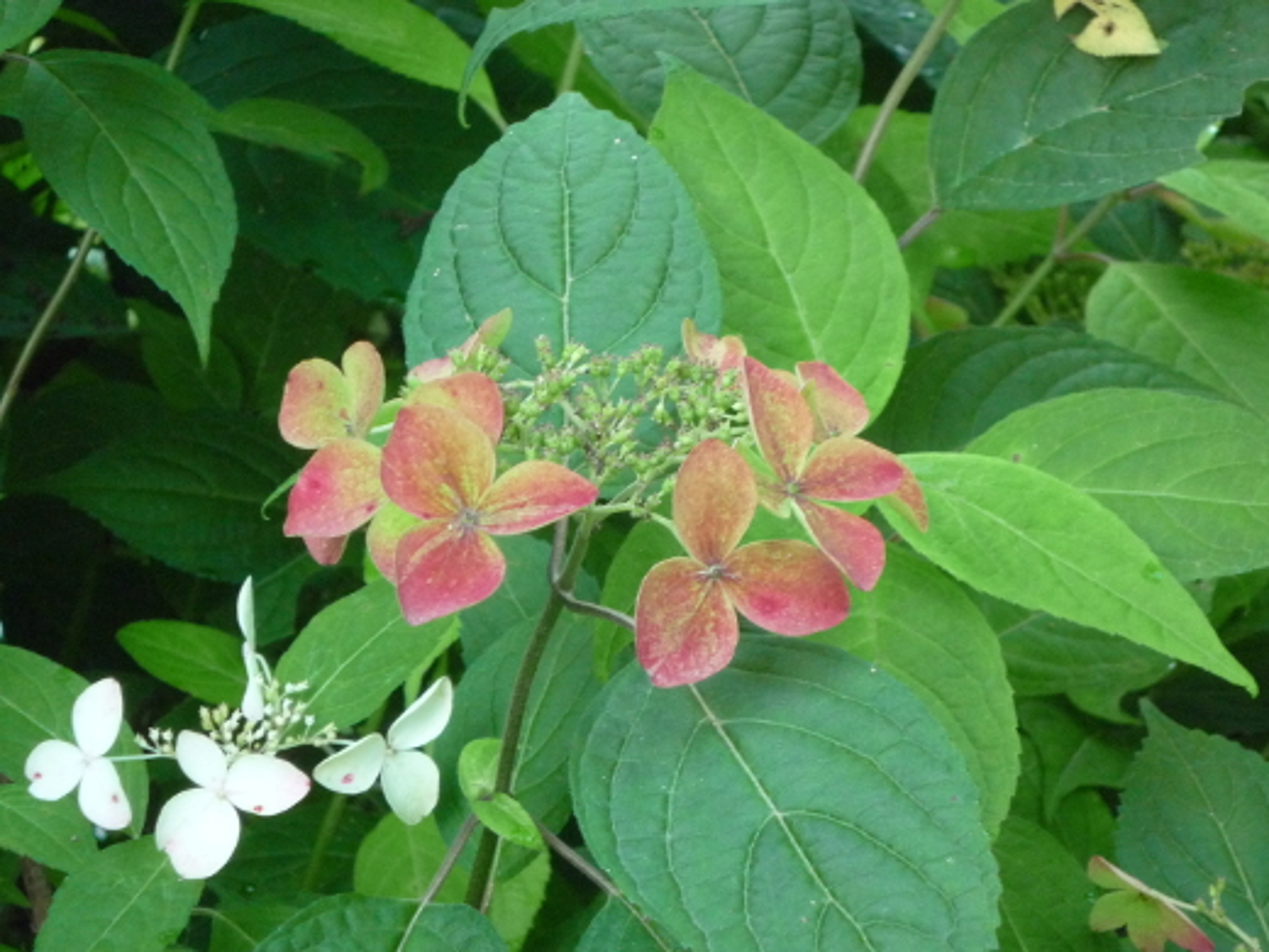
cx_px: 634
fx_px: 5499
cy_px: 476
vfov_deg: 9.9
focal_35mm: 150
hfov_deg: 13.2
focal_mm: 22
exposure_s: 1/30
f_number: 5.9
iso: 400
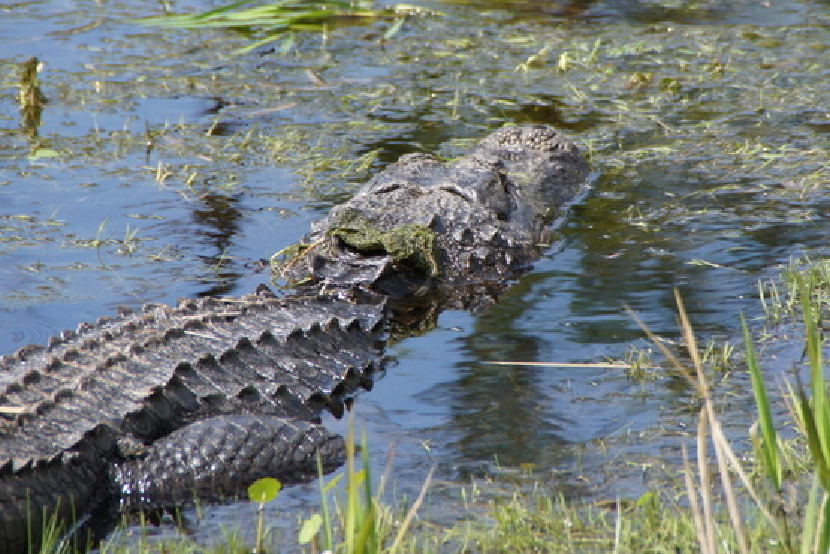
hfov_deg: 3.4
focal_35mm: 615
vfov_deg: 2.2
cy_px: 210
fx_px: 14178
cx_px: 464
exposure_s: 1/500
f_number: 7.1
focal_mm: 250
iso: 200
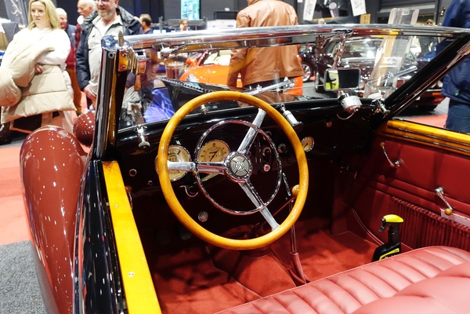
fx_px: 405
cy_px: 157
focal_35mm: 31
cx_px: 235
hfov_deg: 60.3
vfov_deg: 42.3
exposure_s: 1/25
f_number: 2.5
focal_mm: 11.45
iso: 800
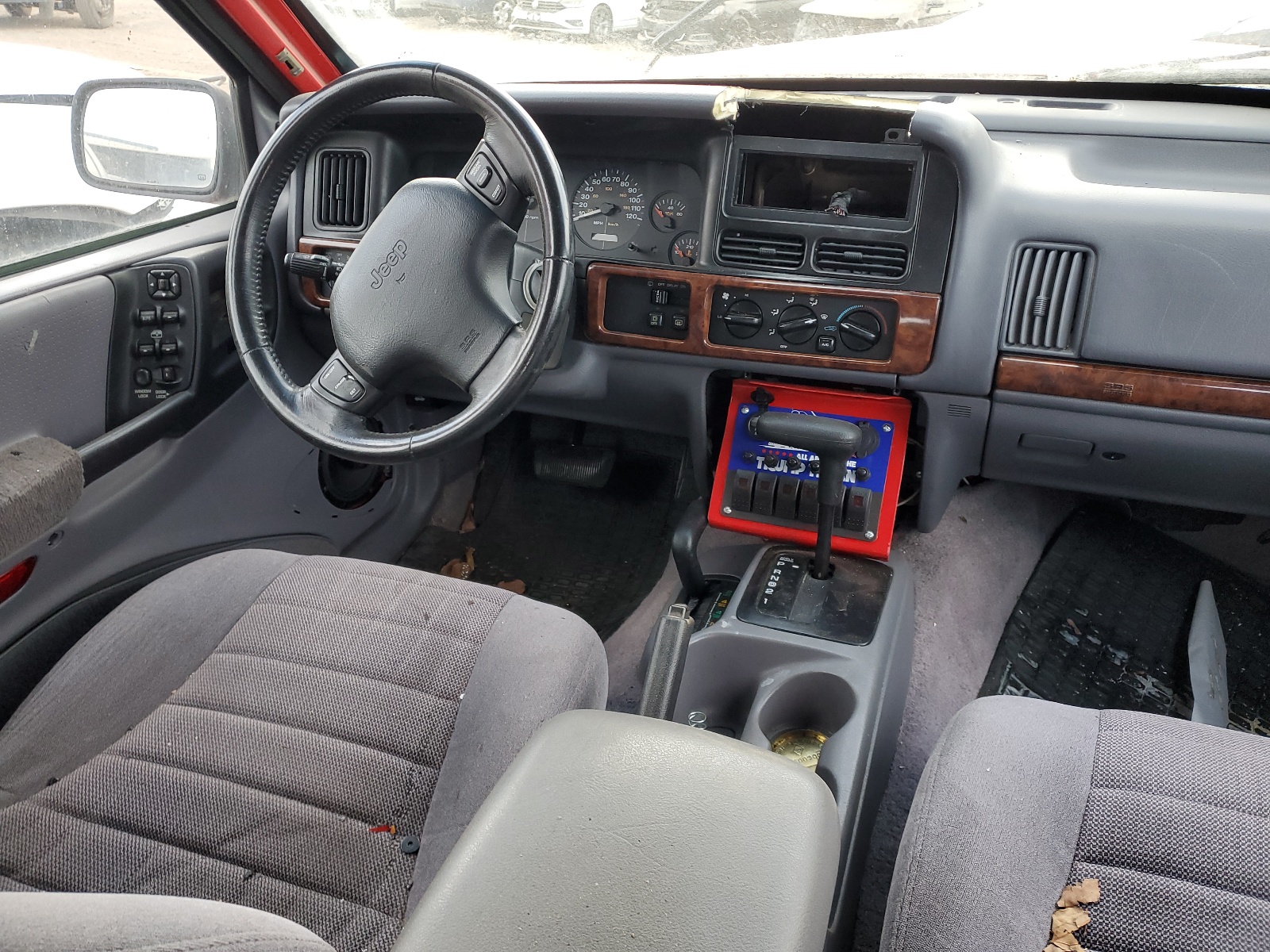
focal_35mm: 26
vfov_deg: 53.1
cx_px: 635
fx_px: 954
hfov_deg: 67.3
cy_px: 476
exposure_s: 1/60.2
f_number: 1.5
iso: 71
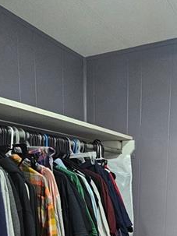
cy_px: 221
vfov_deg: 48.3
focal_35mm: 33
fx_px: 225
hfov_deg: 40.2
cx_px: 154
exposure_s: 1/77
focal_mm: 2.2
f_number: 2.2
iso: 500
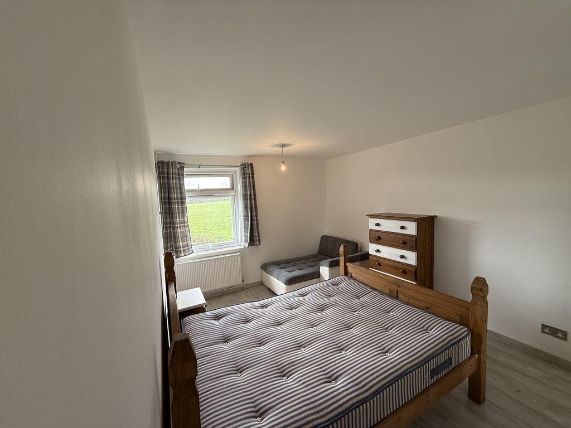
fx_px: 231
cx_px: 286
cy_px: 214
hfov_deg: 102.1
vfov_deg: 85.7
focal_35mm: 14
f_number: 2.2
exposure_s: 1/99
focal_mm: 2.22
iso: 80
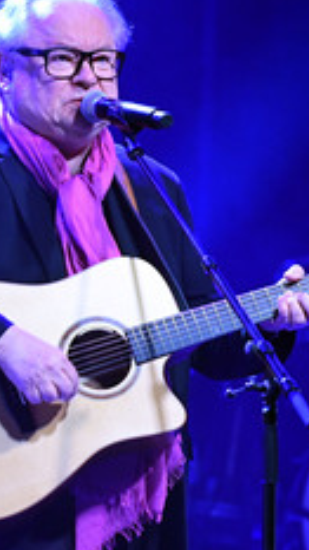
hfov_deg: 3.0
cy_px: 255
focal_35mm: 406
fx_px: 5916
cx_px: 65
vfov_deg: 5.3
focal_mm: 200
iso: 2000
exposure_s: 1/400
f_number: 4
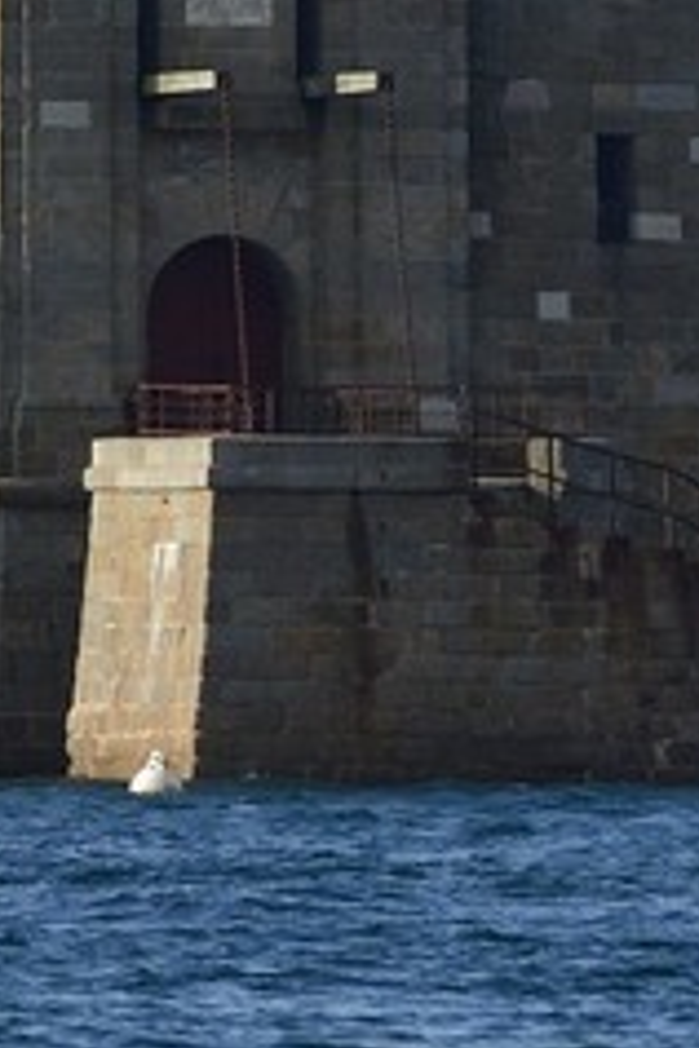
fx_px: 36345
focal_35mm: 1248
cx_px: -1889
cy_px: -1048
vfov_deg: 1.6
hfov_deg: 1.1
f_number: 7.1
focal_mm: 185
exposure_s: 1/1600
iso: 400
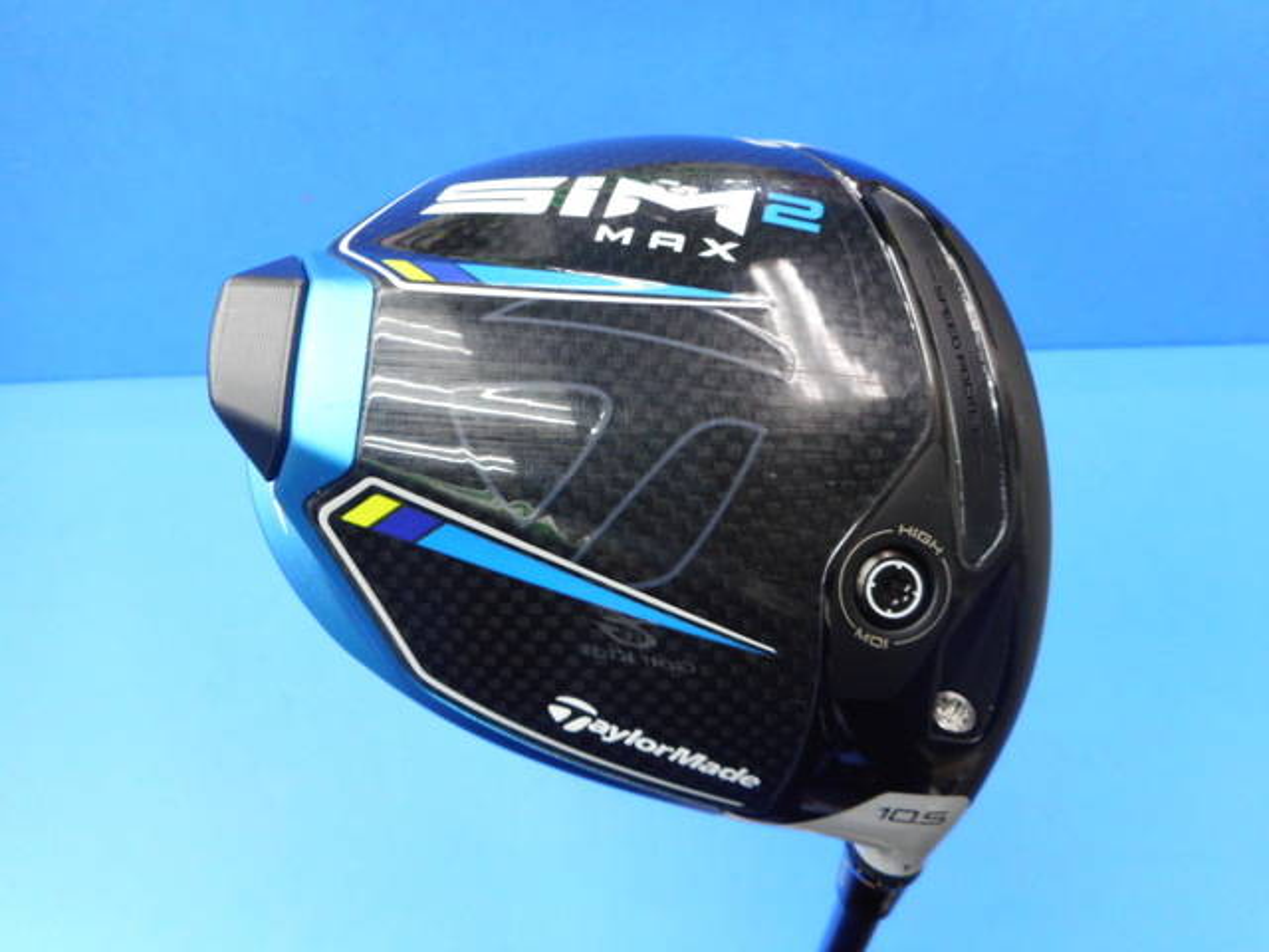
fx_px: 916
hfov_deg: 69.4
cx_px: 634
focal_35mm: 25
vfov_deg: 54.9
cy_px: 476
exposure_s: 1/30
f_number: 3.7
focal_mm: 4.5
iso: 220
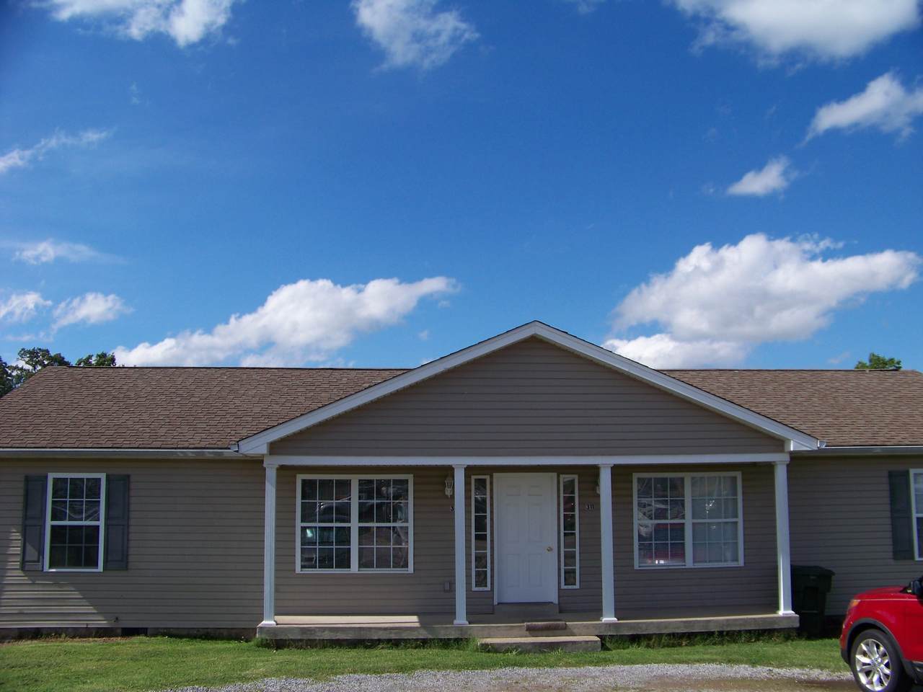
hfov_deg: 51.4
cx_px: 462
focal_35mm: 36
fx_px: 960
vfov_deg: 39.7
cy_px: 346
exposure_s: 1/800
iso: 64
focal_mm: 5.85
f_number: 4
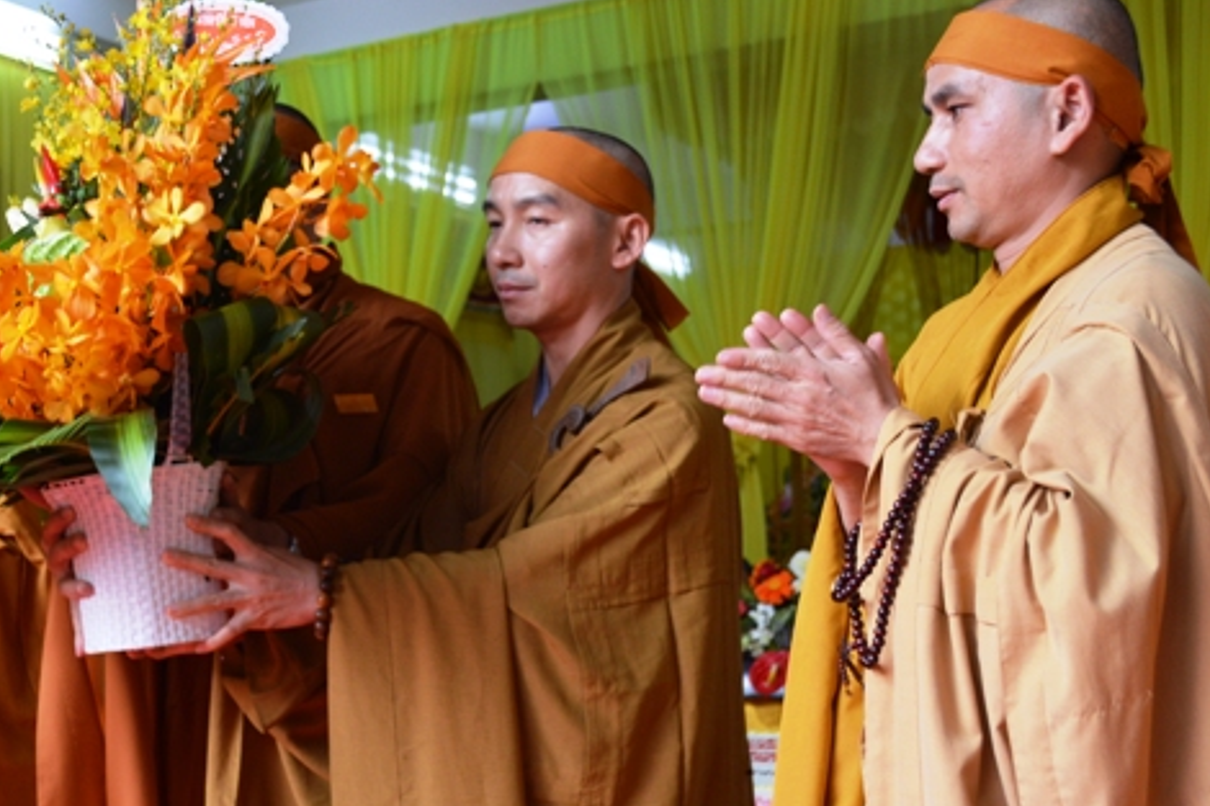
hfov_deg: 40.0
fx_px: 1646
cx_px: 430
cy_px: 494
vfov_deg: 27.4
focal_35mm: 49
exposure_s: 1/100
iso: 400
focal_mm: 24
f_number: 5
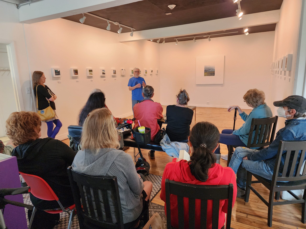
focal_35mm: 23
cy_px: 114
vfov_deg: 58.9
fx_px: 203
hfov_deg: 73.9
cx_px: 153
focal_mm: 6.4
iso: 640
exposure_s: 1/120
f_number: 1.8
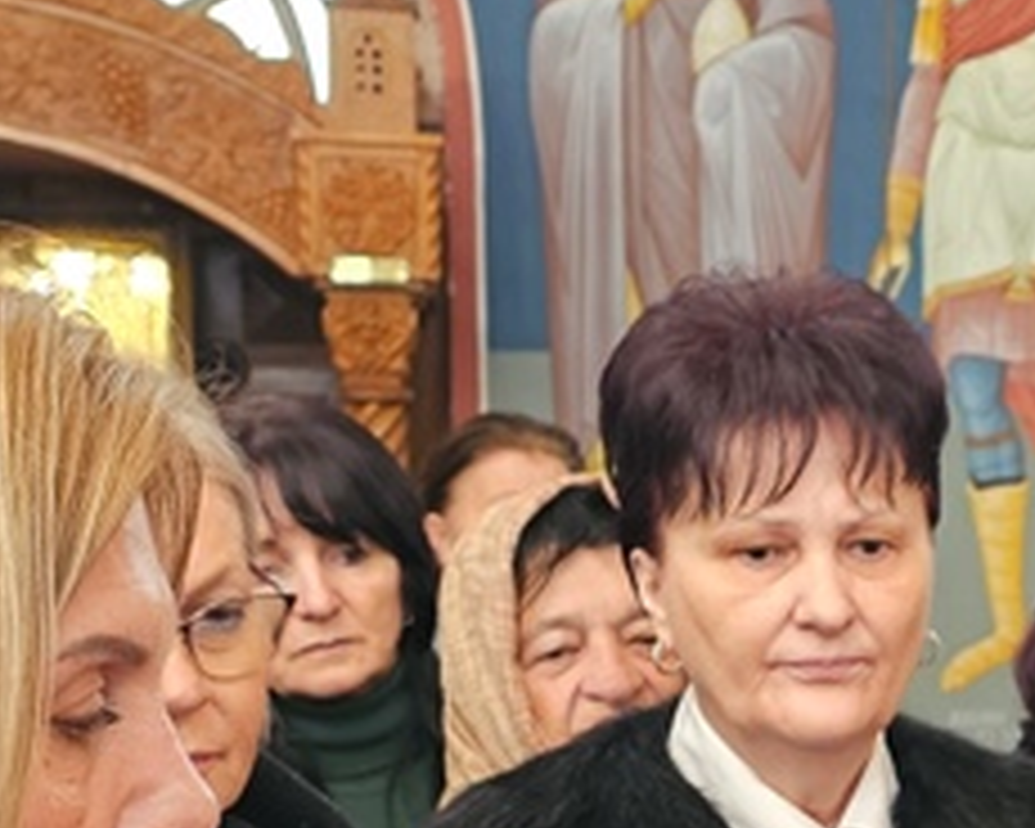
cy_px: 909
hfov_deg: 18.8
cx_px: 976
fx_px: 3063
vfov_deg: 15.0
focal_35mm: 100
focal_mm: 6.3
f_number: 1.7
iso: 500
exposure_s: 1/30
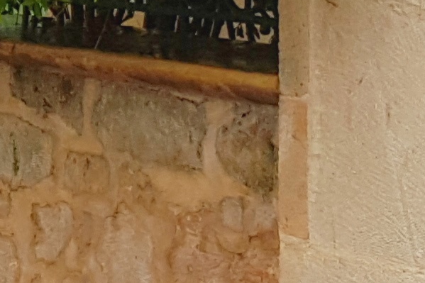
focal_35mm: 182
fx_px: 2148
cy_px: -168
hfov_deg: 10.8
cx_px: -250
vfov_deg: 7.4
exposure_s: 1/556
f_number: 1.7
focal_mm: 4.2
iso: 40
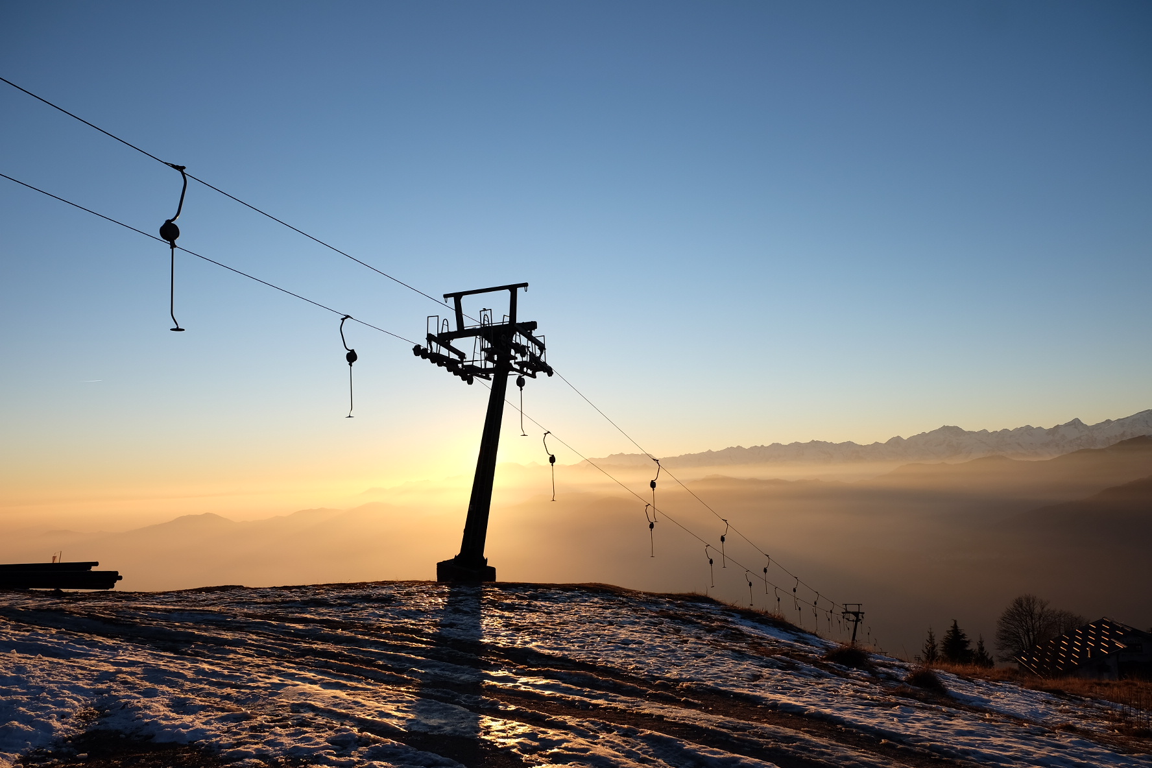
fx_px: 864
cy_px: 384
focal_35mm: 27
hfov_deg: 67.4
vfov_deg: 47.9
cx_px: 576
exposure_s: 1/400
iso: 200
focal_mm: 18
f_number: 5.6
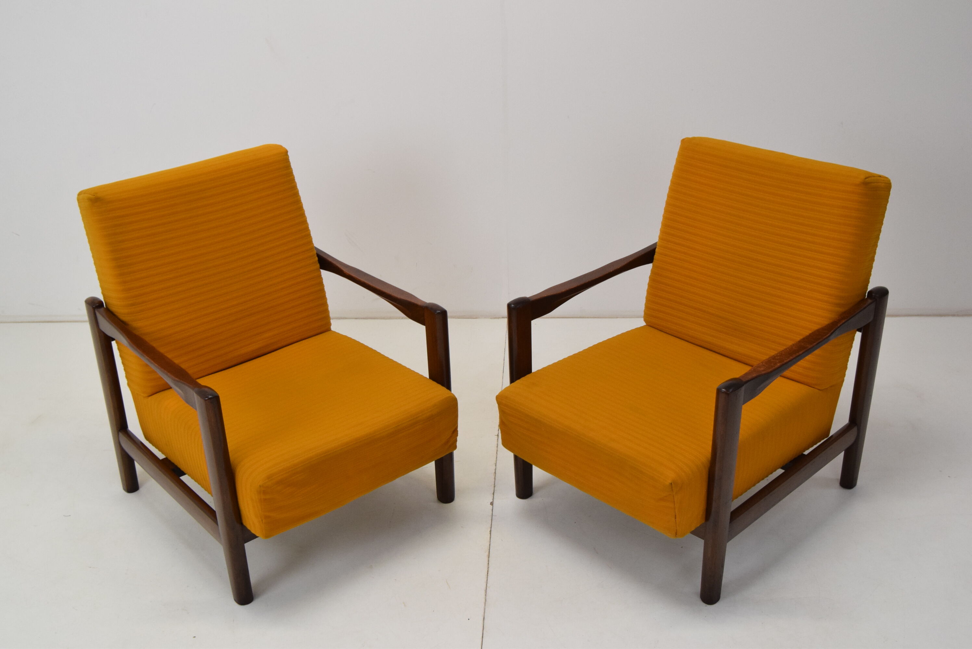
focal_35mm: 39
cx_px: 486
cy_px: 324
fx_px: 1054
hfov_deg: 49.5
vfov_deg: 34.3
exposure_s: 1/100
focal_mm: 26
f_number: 9
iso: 1600
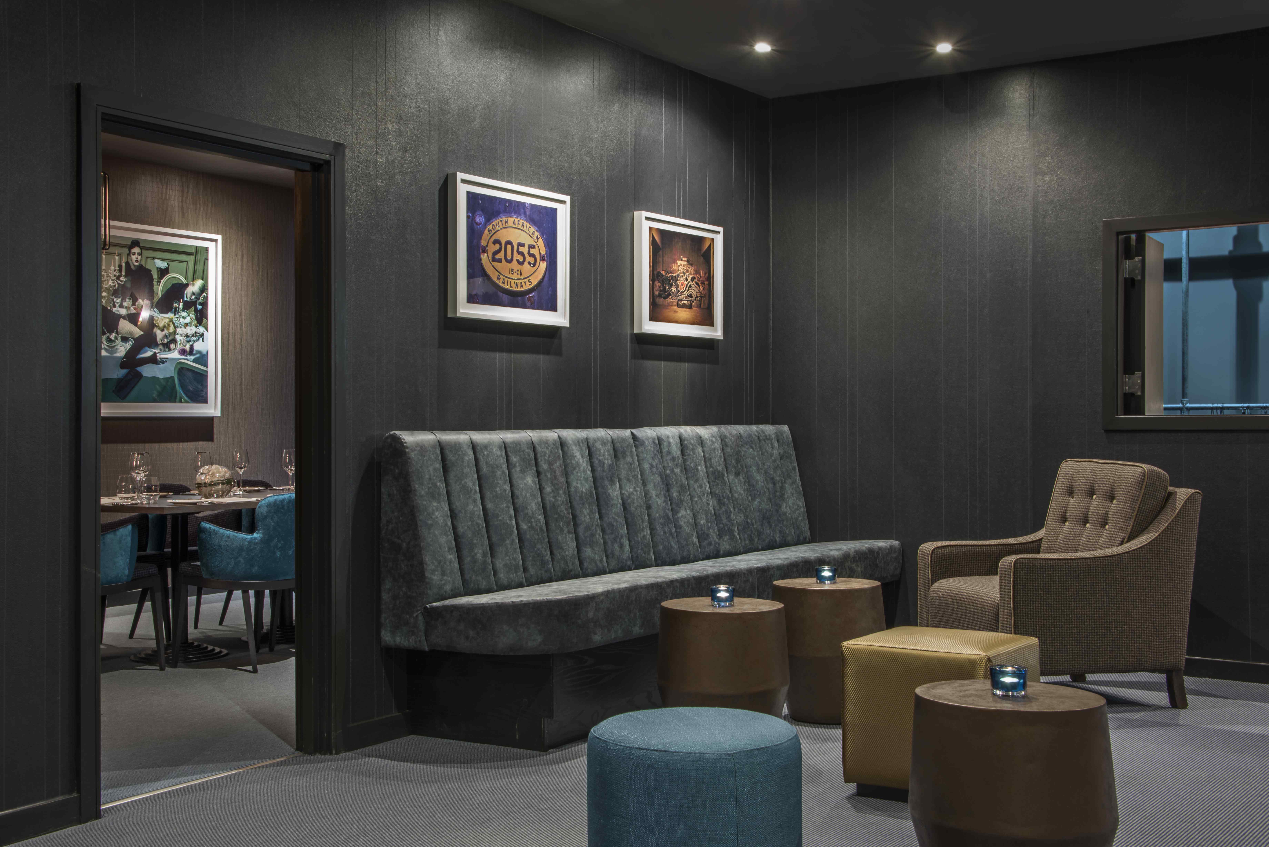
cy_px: 424
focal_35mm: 45
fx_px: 1587
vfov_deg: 29.9
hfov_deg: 43.6
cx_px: 634
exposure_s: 65
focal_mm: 45
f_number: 20
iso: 64
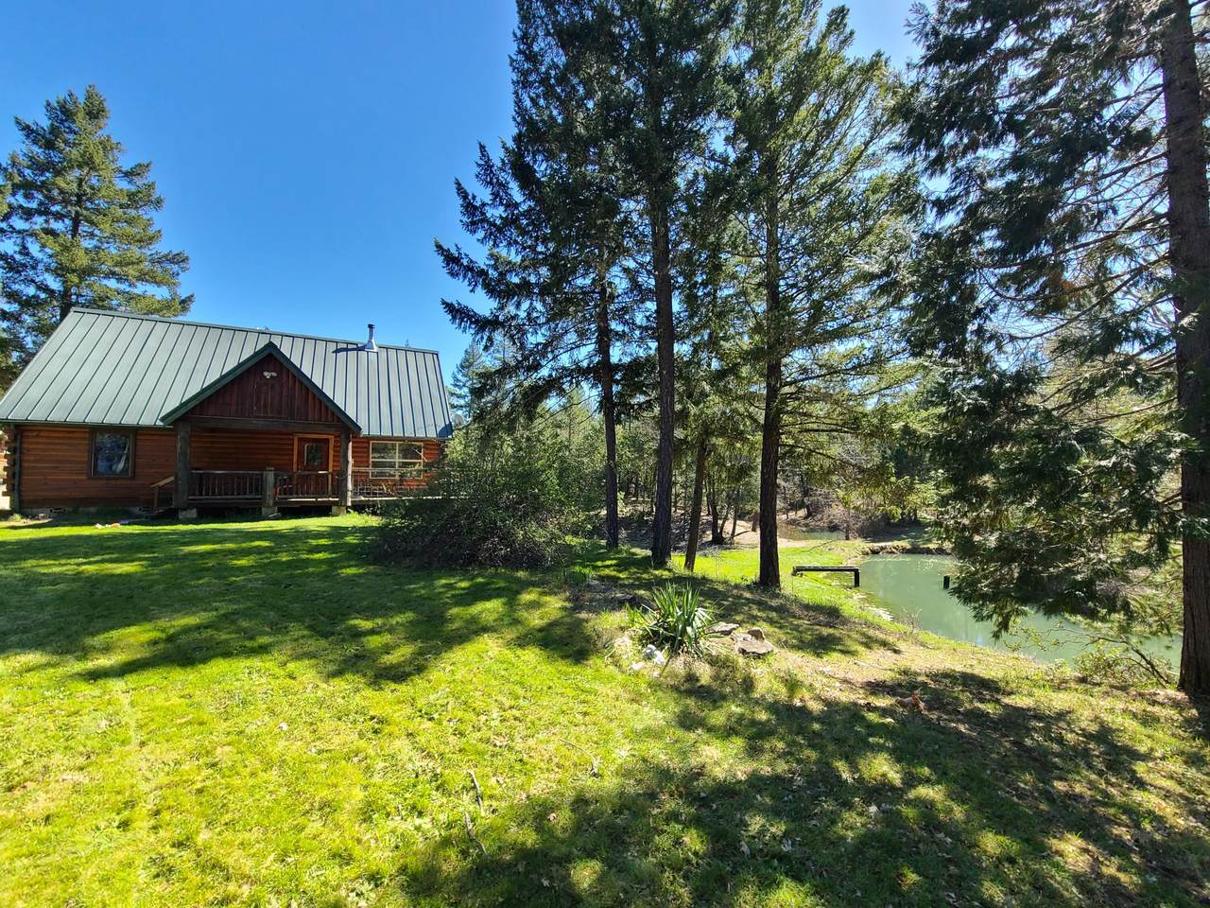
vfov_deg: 89.9
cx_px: 605
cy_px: 454
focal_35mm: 13
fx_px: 454
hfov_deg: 106.2
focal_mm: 2.2
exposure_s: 1/508
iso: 50
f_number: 2.2
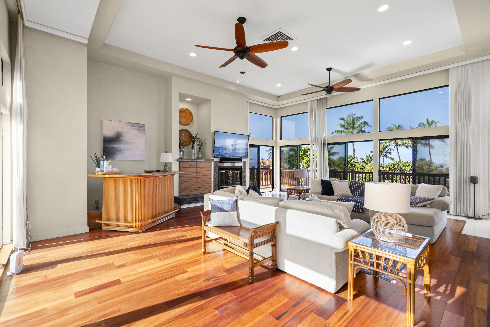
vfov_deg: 73.7
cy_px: 164
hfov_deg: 96.7
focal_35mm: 16
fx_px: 218
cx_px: 245
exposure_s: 1/40
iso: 100
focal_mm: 16
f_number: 8
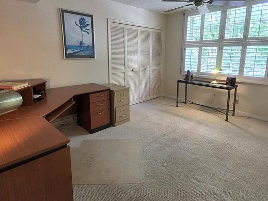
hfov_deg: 81.7
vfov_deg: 65.5
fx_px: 155
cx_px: 142
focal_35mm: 20
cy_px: 83
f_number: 2.2
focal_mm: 1.13
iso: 125
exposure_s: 1/60.2
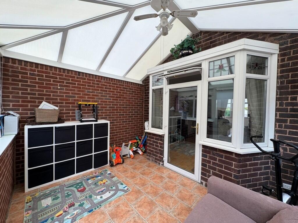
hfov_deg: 102.0
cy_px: 112
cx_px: 149
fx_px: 121
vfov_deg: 85.7
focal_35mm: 14
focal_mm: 2.22
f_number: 2.2
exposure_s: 1/115
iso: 50
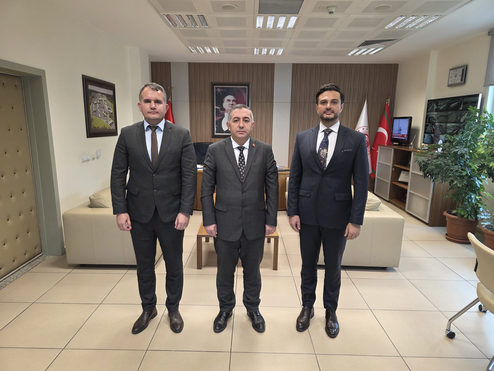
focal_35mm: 23
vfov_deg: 58.9
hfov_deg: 73.9
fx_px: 328
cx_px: 247
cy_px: 186
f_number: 1.7
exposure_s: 1/100
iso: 200
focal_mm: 6.3
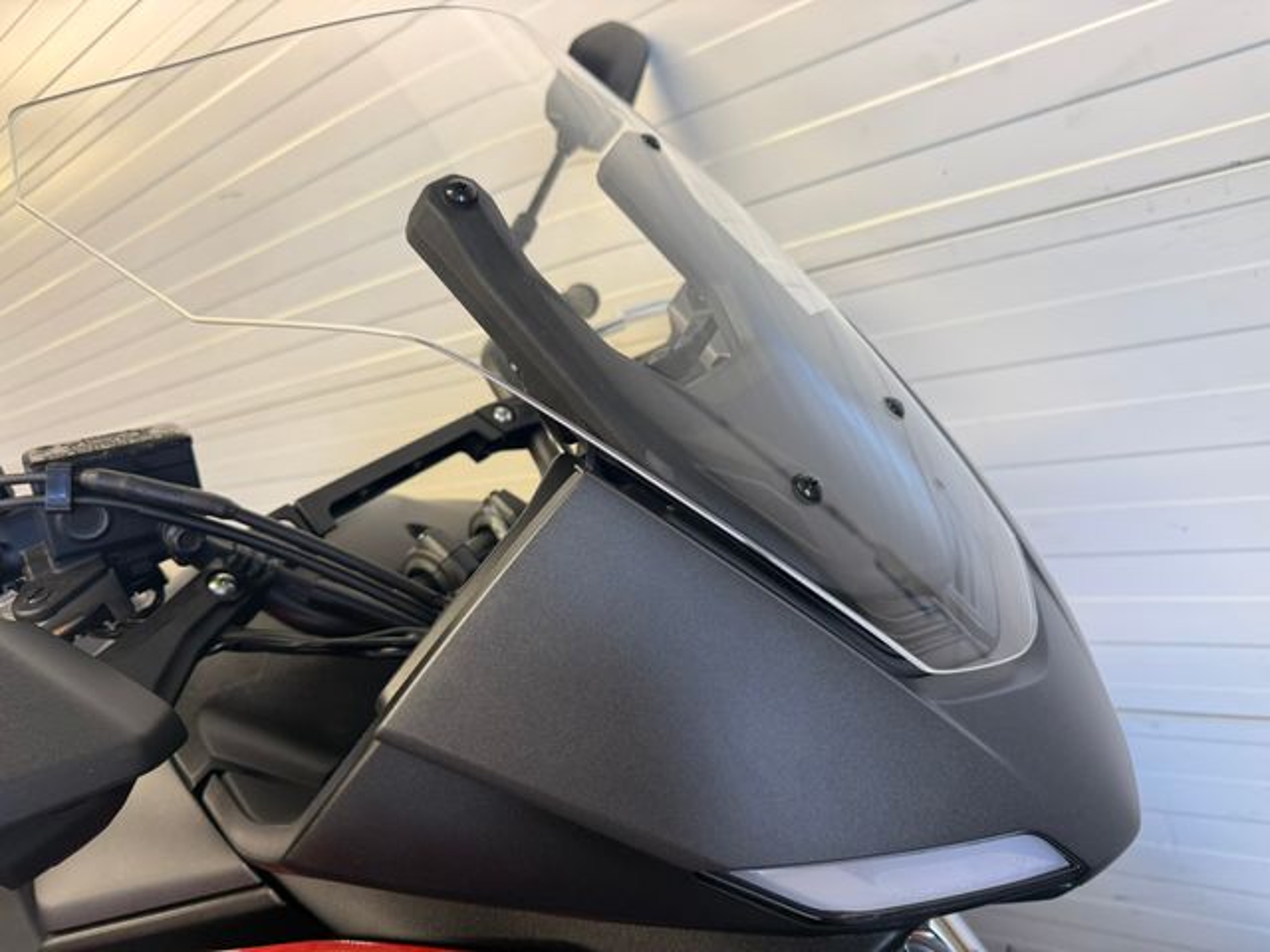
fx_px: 881
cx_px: 635
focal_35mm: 24
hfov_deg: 71.6
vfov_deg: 56.8
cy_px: 476
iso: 125
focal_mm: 6.76
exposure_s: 1/100
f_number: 1.78
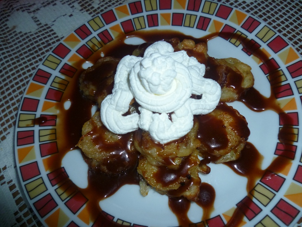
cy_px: 114
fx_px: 244
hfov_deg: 63.4
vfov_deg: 49.7
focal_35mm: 28
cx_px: 151
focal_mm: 5
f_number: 2.8
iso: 125
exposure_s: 1/30
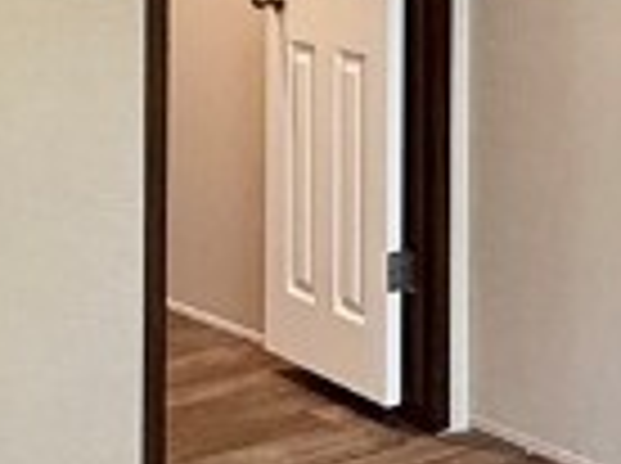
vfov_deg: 13.7
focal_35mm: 104
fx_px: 1862
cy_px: -140
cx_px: 819
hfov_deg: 17.7
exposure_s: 1/60
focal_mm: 2.22
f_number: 2.2
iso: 200
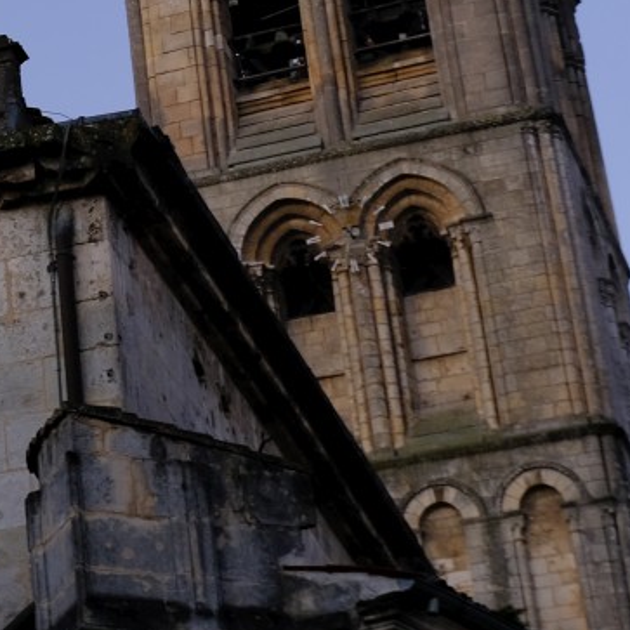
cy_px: 27
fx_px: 2697
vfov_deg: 13.2
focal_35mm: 131
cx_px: -385
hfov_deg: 12.5
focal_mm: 23.5
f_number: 4.4
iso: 320
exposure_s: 1/100
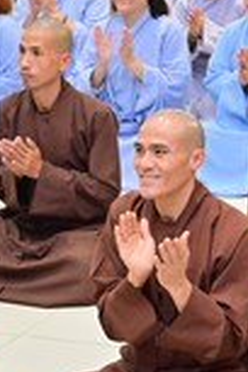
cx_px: 107
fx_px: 2015
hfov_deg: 7.0
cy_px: 145
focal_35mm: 195
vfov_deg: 10.5
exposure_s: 1/125
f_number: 4
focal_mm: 46
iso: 1250
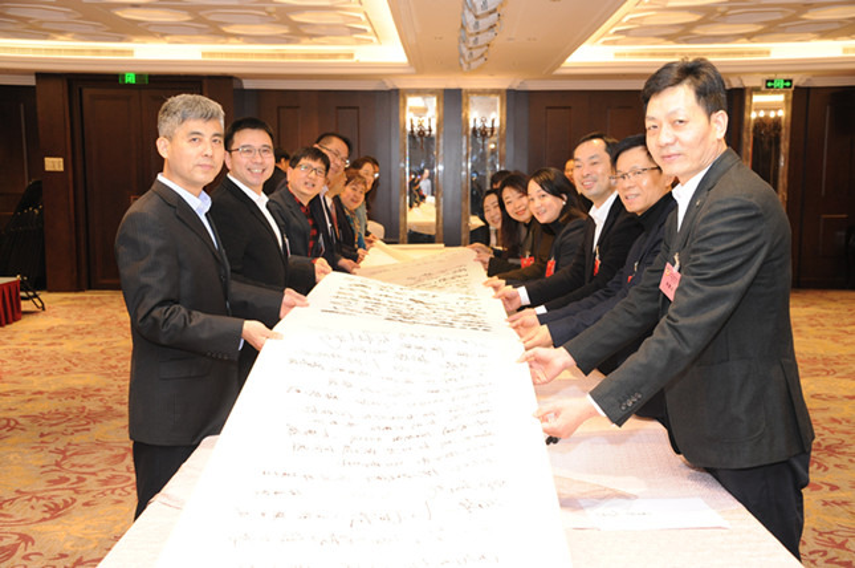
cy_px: 284
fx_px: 1043
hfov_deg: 44.6
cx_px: 428
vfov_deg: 30.4
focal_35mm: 44
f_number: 6.3
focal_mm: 44
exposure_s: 1/100
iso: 2000
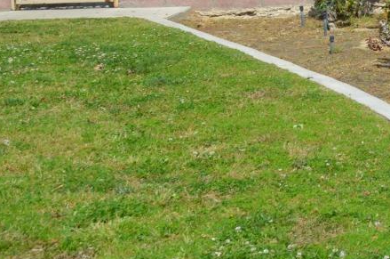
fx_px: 1330
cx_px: 590
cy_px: -86
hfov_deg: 15.4
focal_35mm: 123
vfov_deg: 10.8
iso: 100
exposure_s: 1/320
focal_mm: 24
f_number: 9
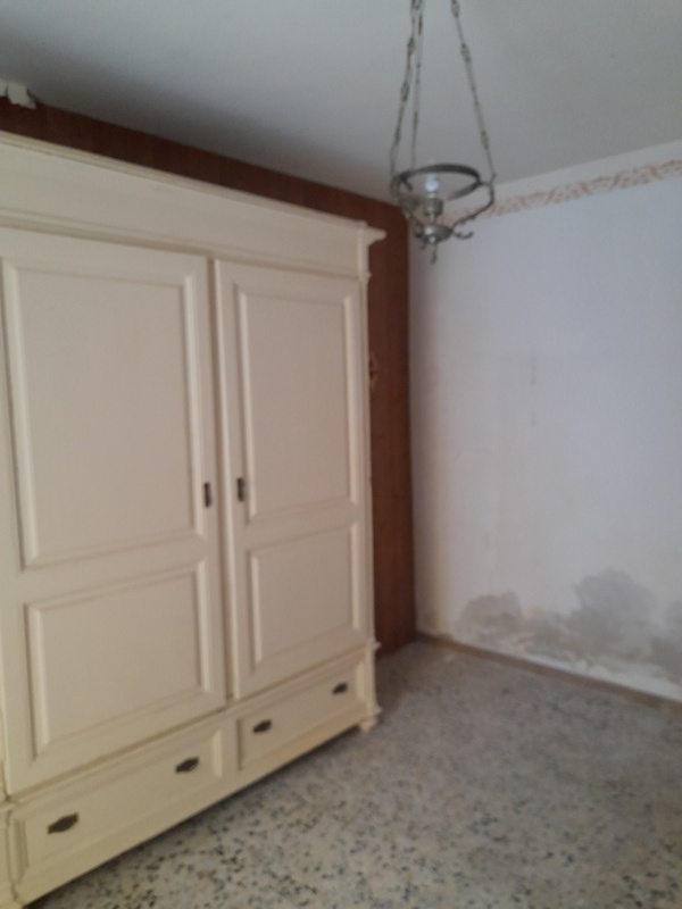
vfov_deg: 69.4
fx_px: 657
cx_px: 341
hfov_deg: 54.9
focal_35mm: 25
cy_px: 454
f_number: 2
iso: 320
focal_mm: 4.6
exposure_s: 1/60
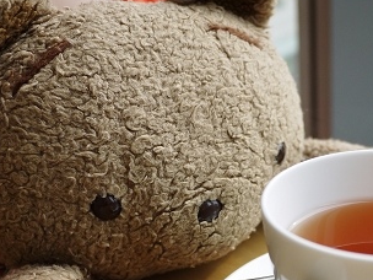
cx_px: 249
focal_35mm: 59
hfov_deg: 32.4
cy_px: 242
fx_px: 636
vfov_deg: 24.2
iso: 100
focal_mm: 14
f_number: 2.5
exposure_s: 1/320
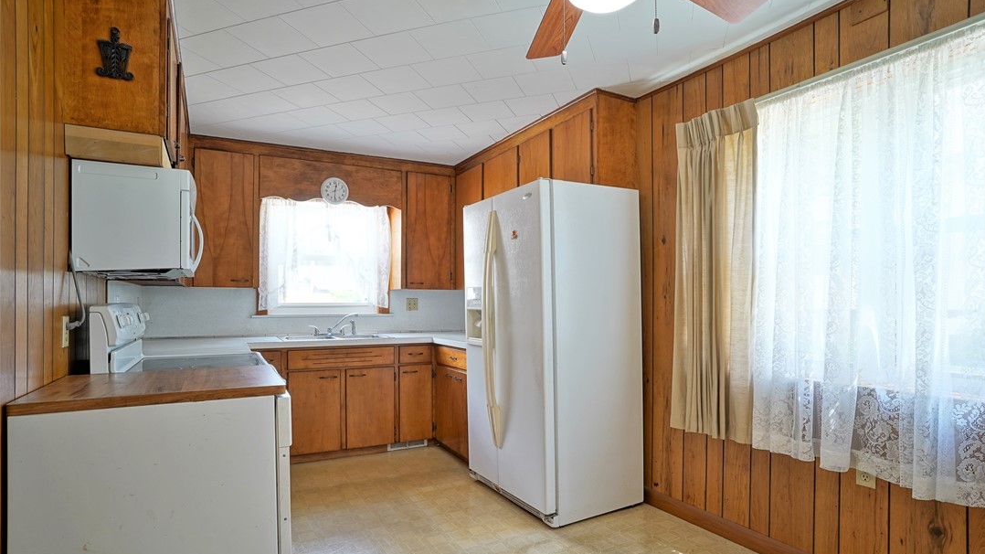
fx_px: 496
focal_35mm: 19
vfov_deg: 58.2
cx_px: 495
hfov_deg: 89.6
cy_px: 299
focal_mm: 18
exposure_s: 1/6
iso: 640
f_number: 8
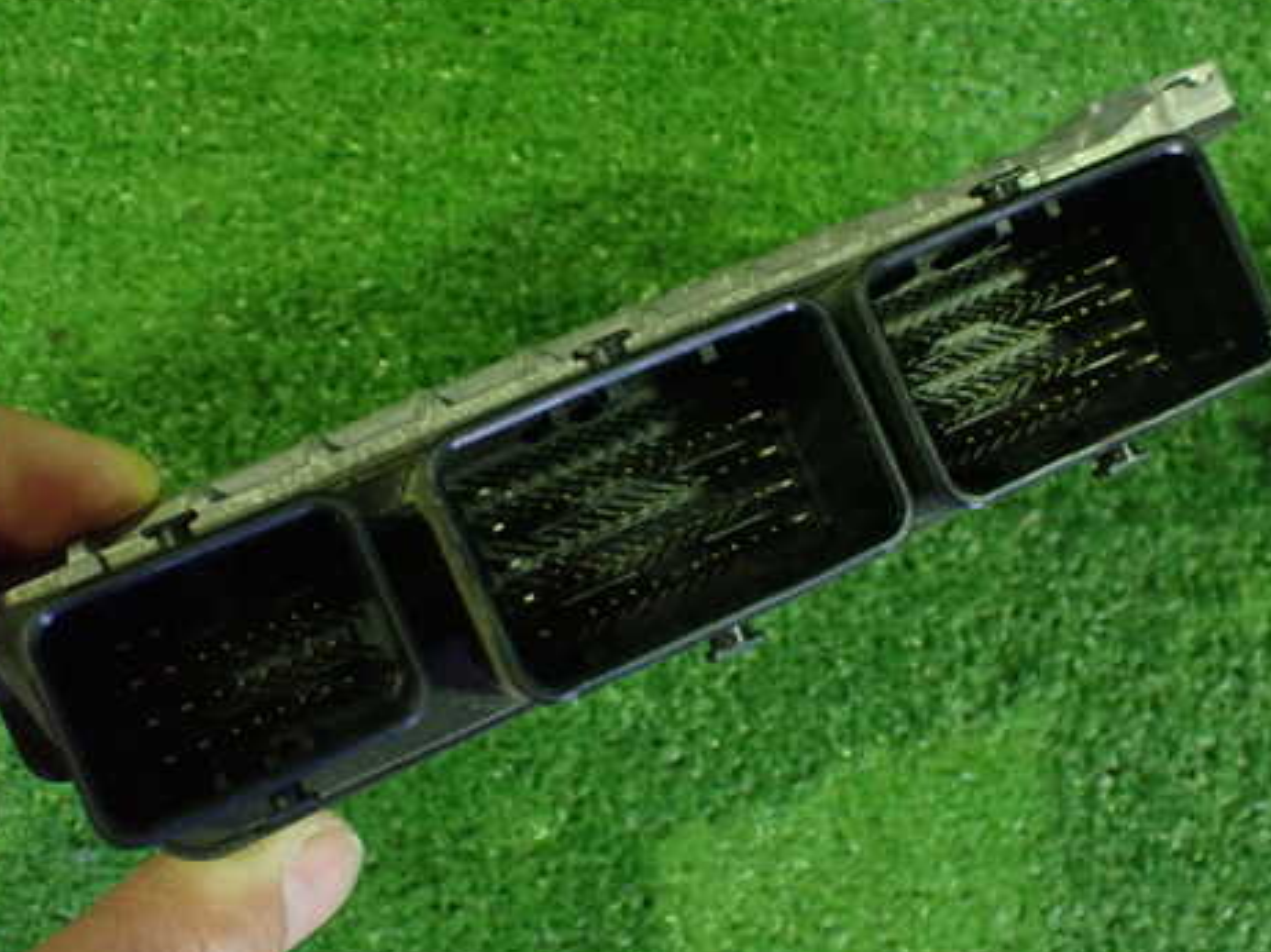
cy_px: 490
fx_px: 1431
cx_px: 611
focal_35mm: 39
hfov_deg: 47.9
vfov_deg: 36.8
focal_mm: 5.4
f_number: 2.3
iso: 800
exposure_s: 1/30
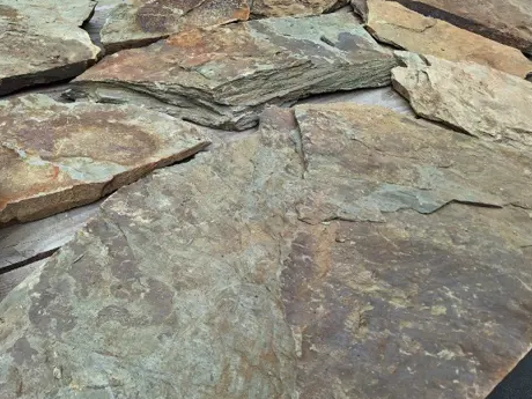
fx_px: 369
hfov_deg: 71.6
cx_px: 261
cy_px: 204
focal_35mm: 24
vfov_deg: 56.8
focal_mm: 5.54
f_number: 1.8
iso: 40
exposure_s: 1/517
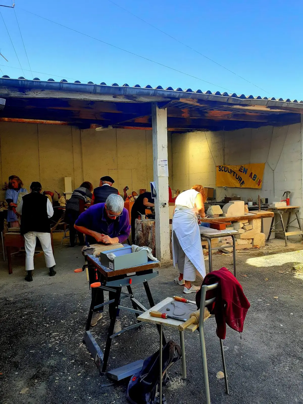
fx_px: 315
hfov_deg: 51.4
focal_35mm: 27
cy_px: 202
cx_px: 152
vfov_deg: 65.3
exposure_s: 1/557
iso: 40
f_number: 1.9
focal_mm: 3.6
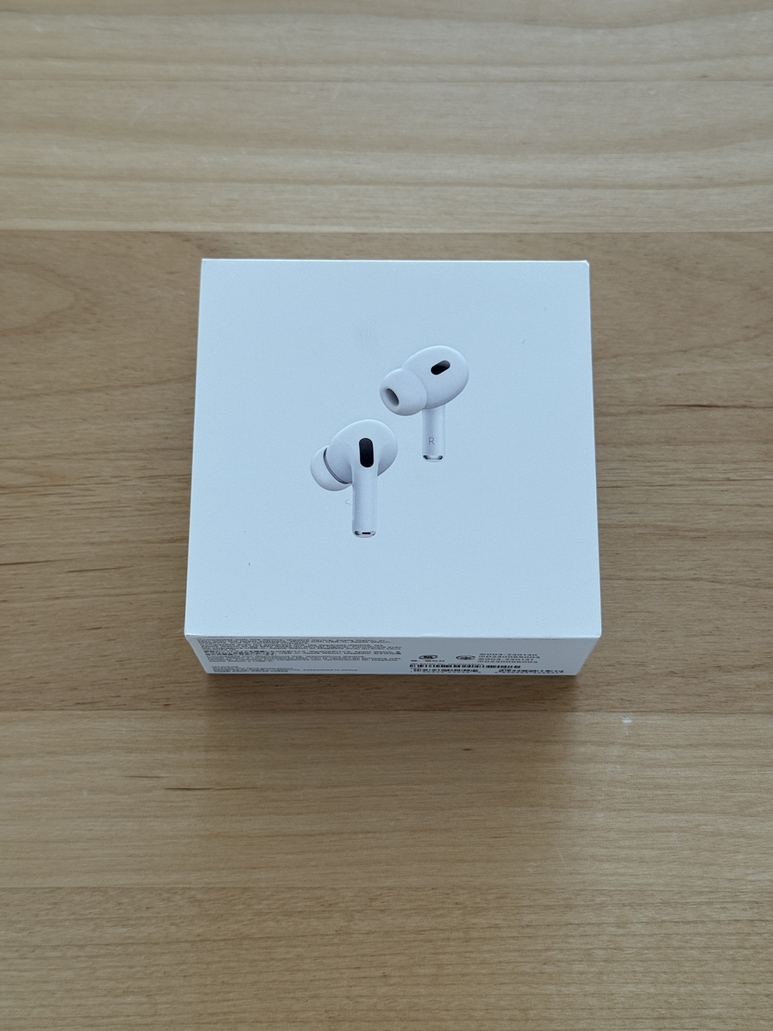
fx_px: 1429
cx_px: 386
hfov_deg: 30.3
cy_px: 516
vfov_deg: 39.7
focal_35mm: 48
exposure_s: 1/390
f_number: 1.78
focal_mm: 6.76
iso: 64
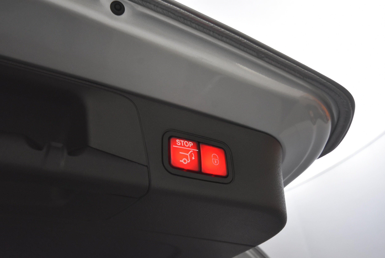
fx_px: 321
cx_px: 192
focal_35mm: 30
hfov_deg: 61.9
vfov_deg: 43.7
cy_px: 129
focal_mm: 20
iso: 2000
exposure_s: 1/60
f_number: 5.6
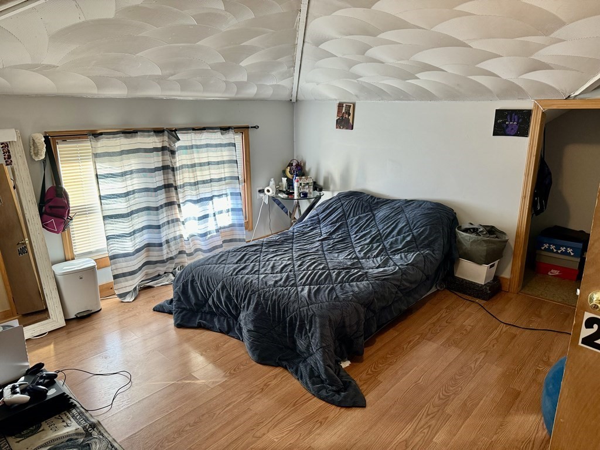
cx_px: 300
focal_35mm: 24
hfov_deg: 71.6
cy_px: 225
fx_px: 416
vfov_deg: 56.8
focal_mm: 6.86
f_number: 1.78
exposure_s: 1/120
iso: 200
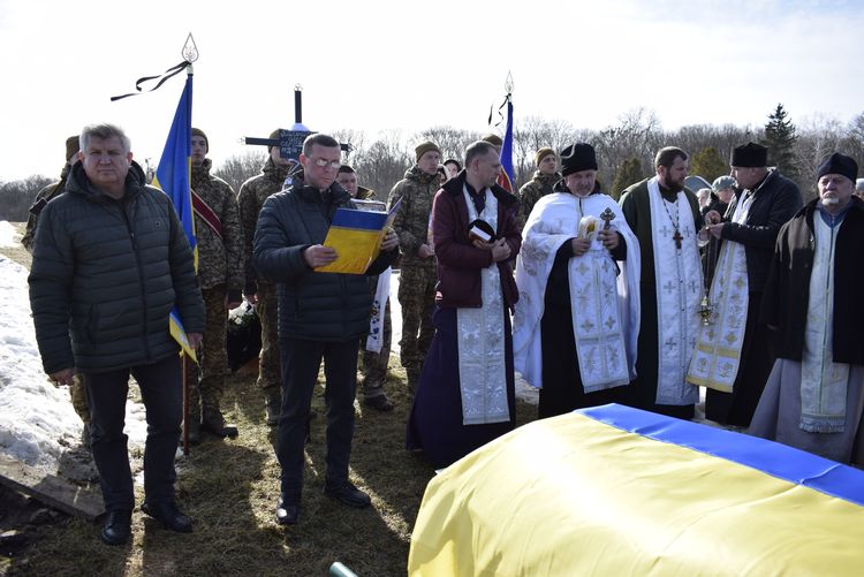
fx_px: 648
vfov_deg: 48.0
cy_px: 288
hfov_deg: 67.4
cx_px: 432
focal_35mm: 27
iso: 200
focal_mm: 18
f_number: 5
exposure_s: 1/800
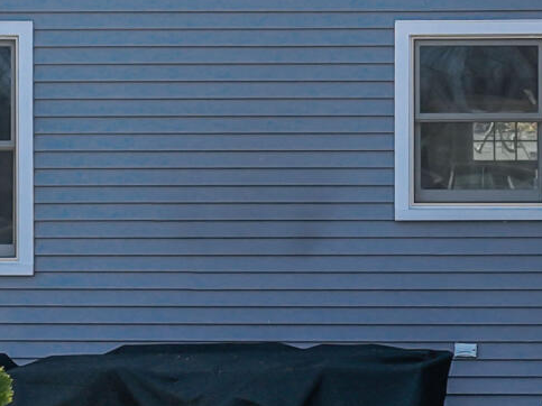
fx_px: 2332
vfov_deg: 10.0
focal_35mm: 149
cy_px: 216
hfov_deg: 13.2
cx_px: 470
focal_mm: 12.29
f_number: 2.8
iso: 120
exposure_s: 1/400
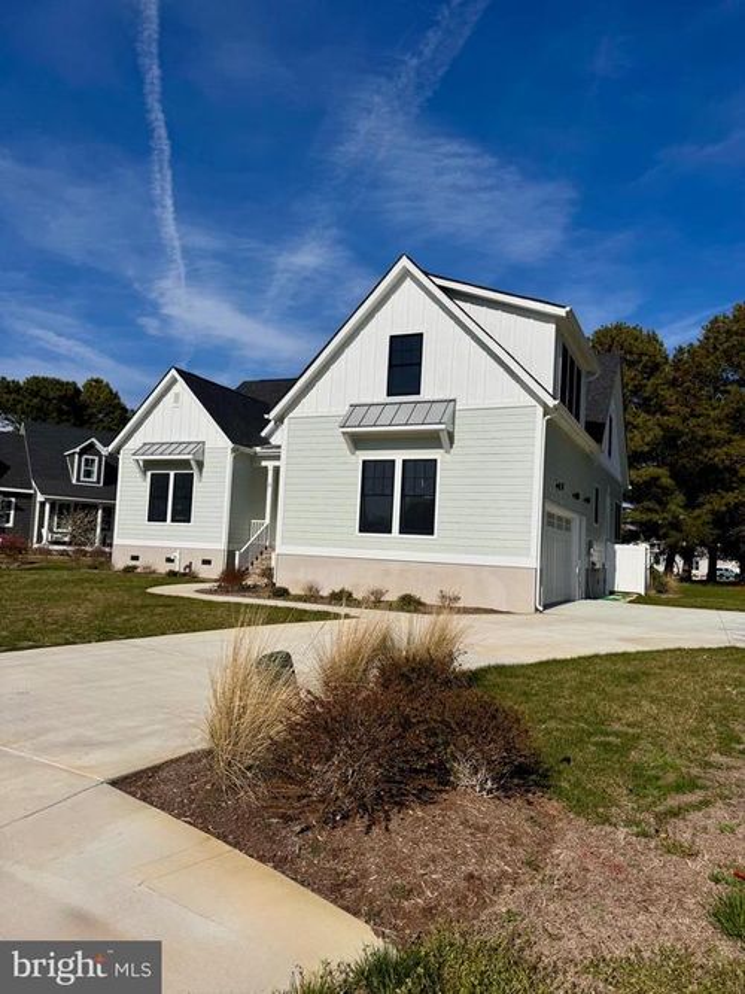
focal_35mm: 24
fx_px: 689
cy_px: 497
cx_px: 372
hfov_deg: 56.8
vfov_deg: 71.6
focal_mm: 6.76
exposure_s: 1/12346
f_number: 1.78
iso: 64
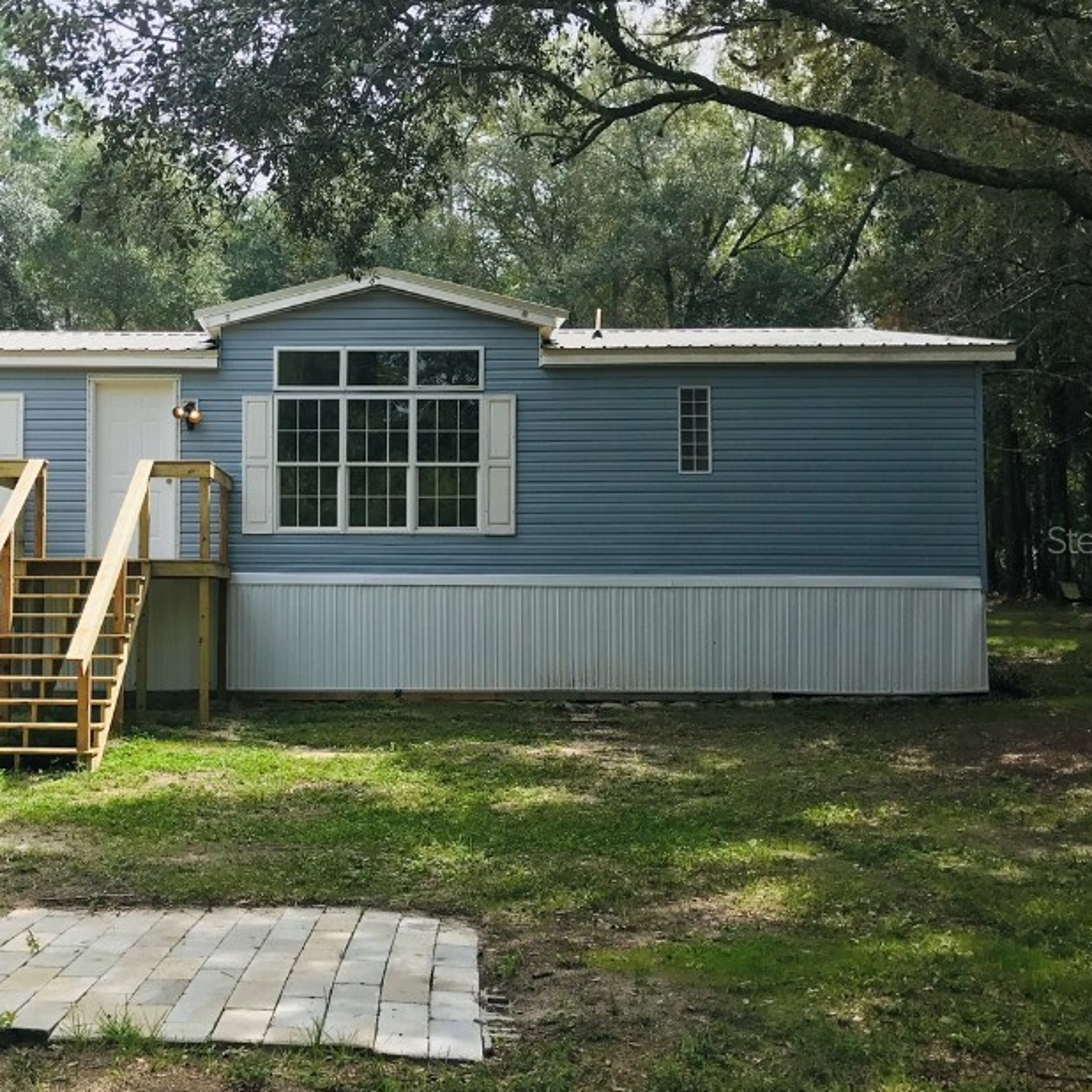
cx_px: 309
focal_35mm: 41
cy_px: 539
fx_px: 1463
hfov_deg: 40.1
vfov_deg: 40.9
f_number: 1.8
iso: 20
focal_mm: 3.99
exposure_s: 1/948
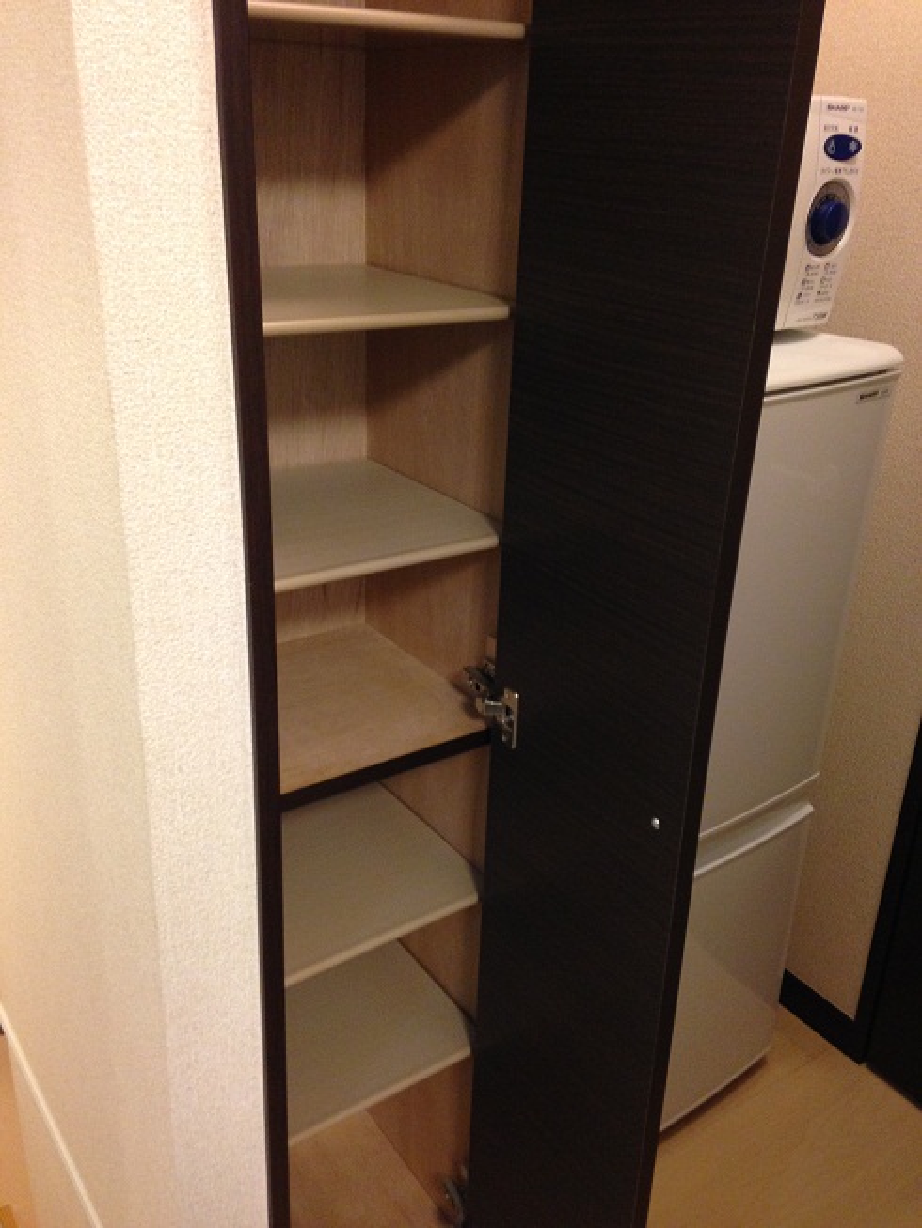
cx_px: 461
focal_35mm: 33
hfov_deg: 43.0
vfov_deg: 55.3
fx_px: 1172
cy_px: 614
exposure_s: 1/20
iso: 200
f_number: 2.4
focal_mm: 4.12
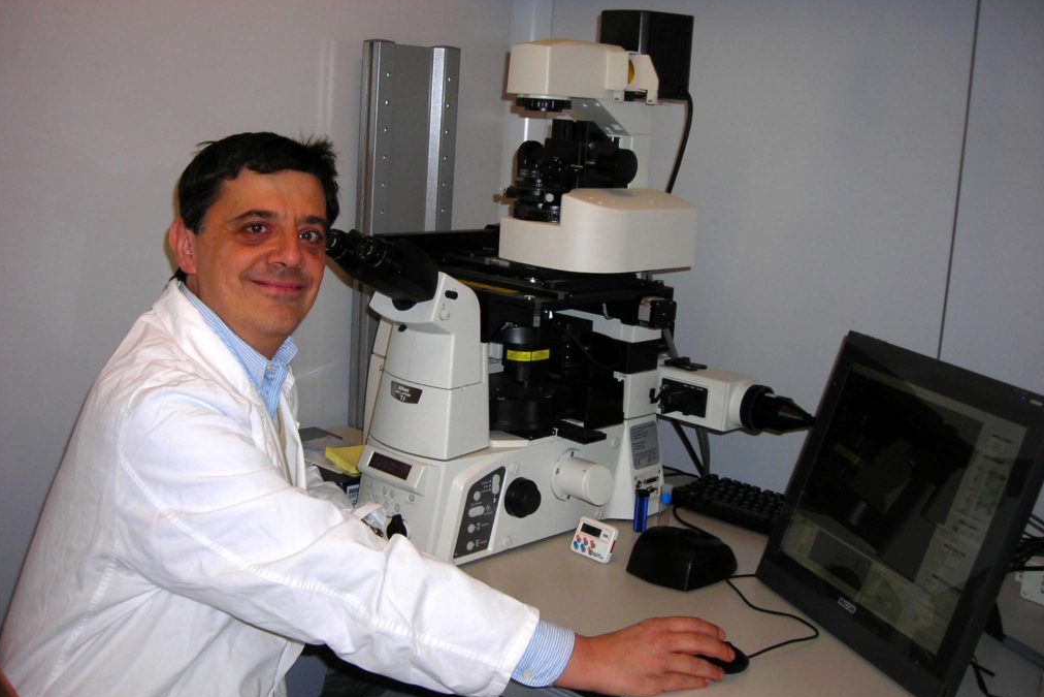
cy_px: 354
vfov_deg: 33.4
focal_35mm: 40
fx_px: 1160
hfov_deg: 48.5
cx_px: 524
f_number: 3.2
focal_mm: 6.3
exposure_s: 1/60.1
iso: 50
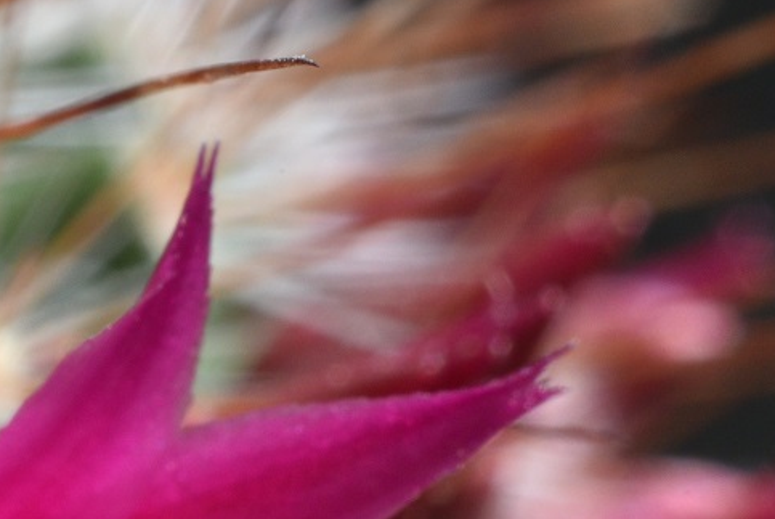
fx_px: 9631
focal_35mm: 447
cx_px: -109
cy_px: 493
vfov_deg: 3.1
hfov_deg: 4.6
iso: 800
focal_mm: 135
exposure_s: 1/80
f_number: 3.5
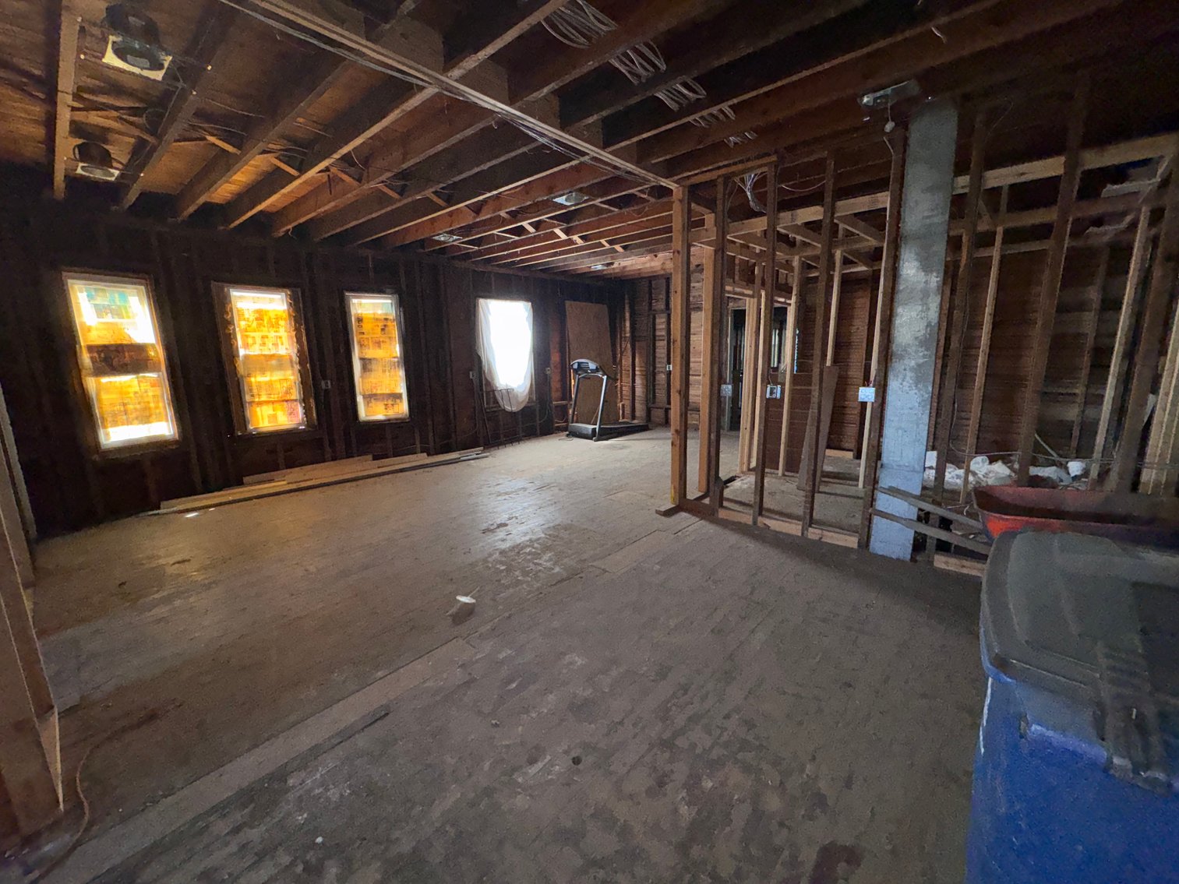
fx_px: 477
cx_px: 590
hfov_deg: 102.1
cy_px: 442
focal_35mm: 14
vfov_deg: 85.7
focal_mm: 2.22
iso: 160
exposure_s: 1/60
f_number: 2.2
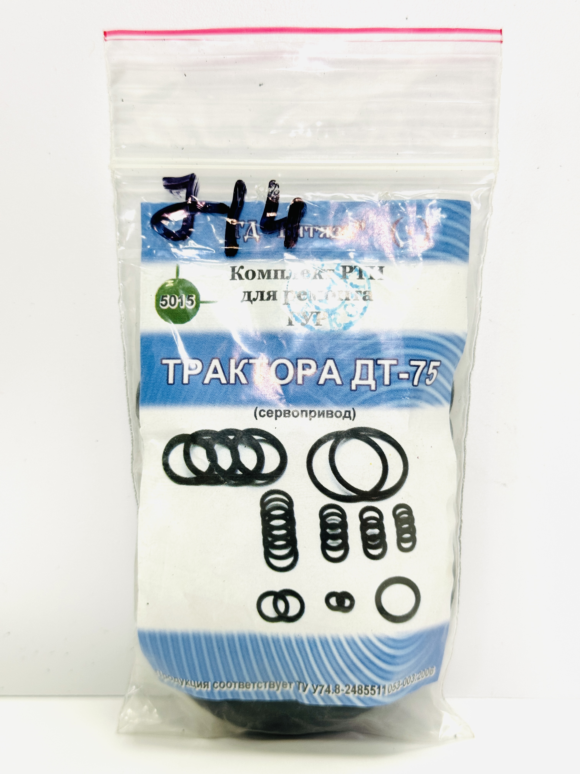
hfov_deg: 30.3
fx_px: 1072
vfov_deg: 39.7
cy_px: 387
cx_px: 290
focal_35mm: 48
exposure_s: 1/100
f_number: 1.78
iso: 64
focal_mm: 6.76
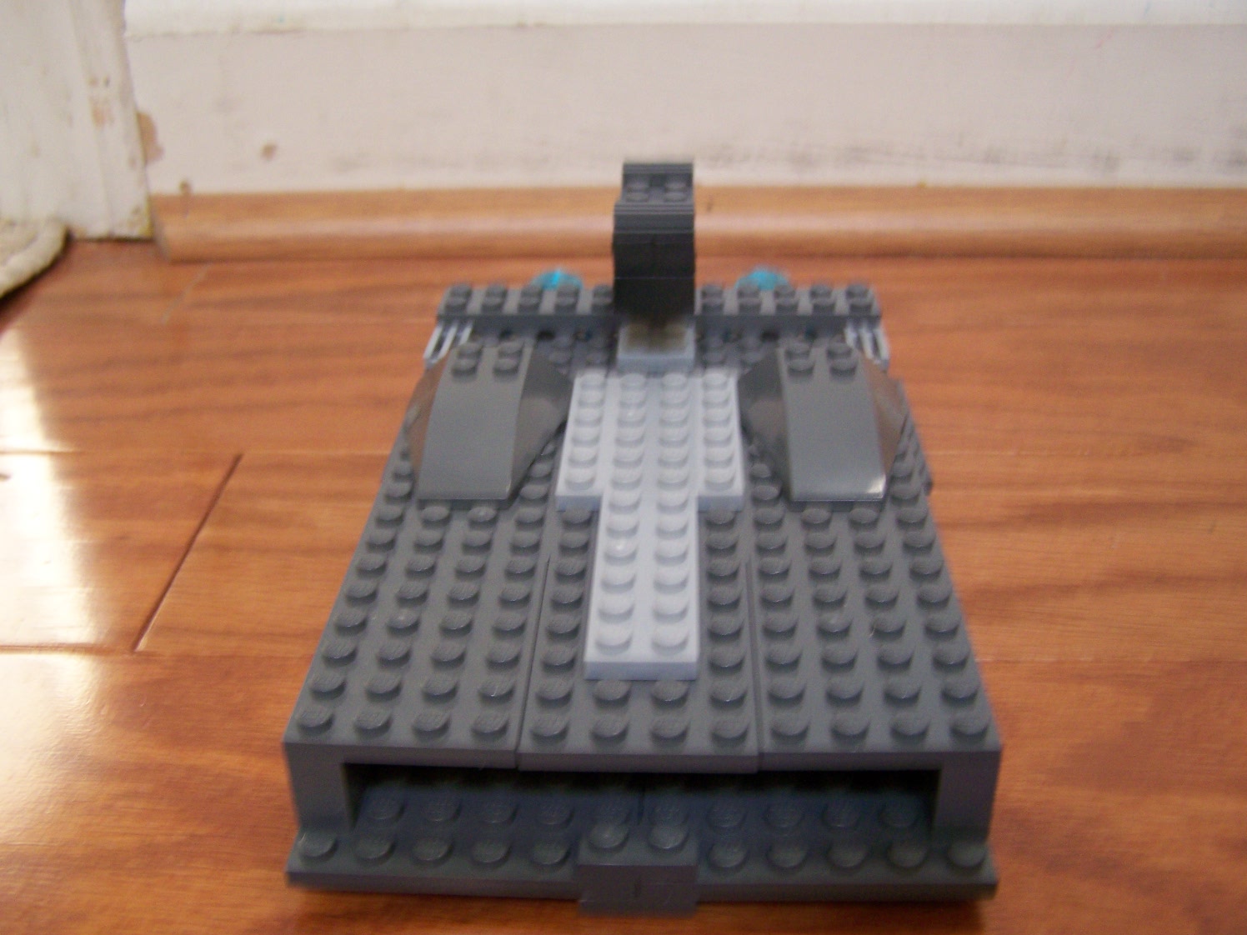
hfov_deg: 49.0
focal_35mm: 38
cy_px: 468
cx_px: 624
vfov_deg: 37.7
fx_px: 1369
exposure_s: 1/15
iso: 160
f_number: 2.8
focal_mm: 6.3
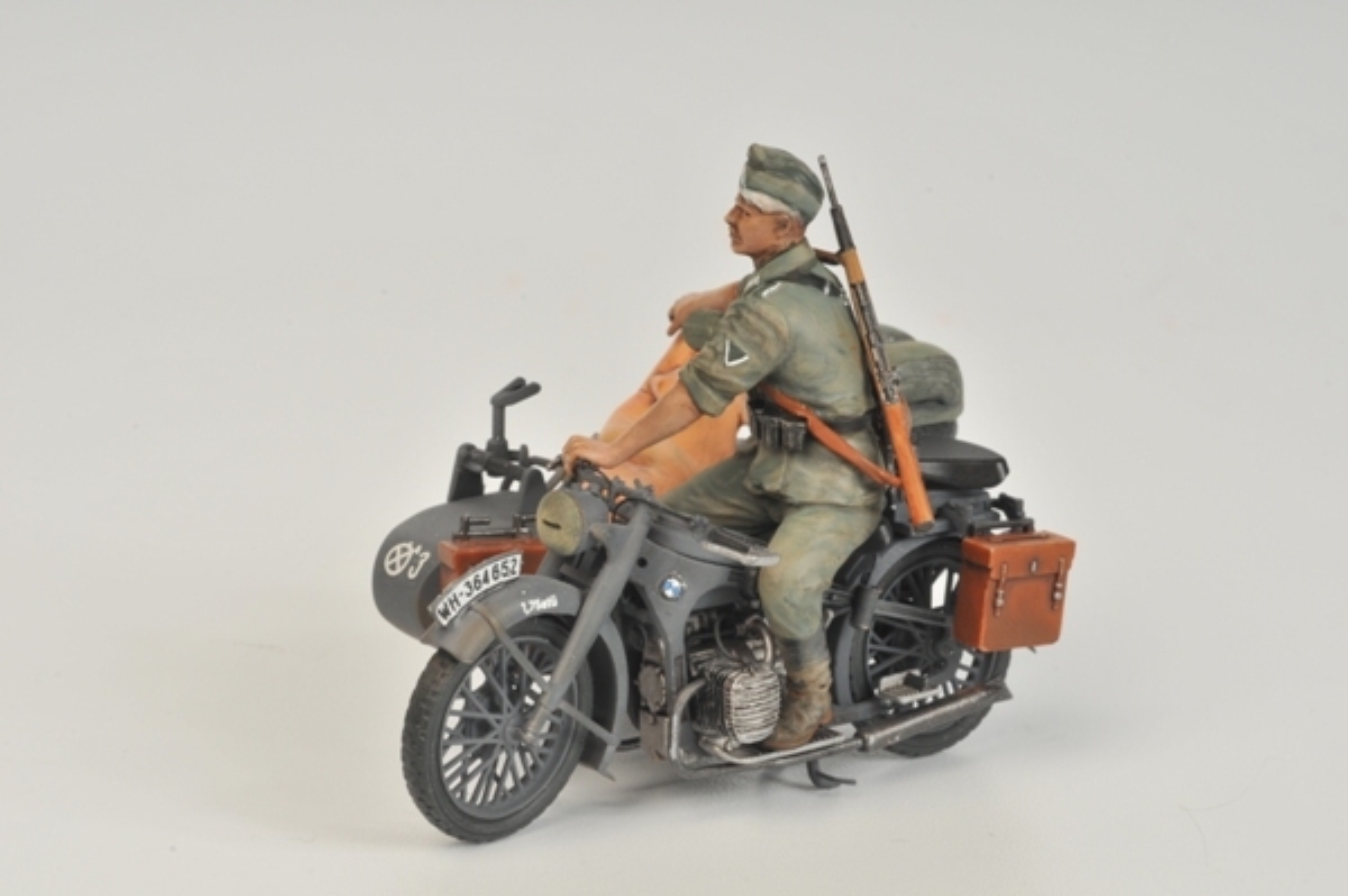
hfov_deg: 22.6
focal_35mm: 90
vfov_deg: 15.2
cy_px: 448
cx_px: 674
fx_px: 3367
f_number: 29
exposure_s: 1/250
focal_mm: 60
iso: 200
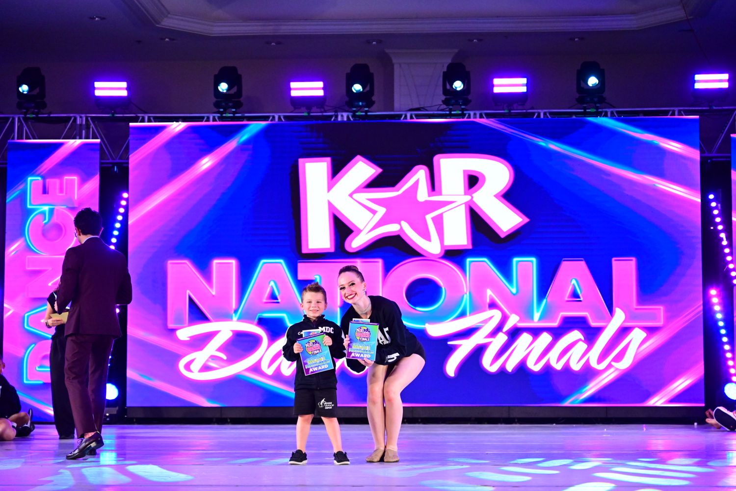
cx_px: 368
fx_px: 1431
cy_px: 246
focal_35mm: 70
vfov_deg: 19.5
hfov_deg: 28.8
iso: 4000
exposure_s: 1/1000
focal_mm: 70
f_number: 3.2
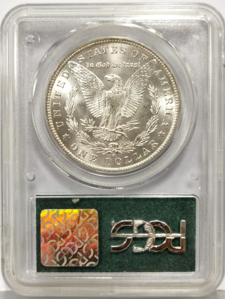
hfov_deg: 27.0
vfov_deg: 35.5
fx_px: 468
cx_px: 112
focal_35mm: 54
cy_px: 150
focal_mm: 5.56
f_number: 16
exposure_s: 1/100
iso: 125
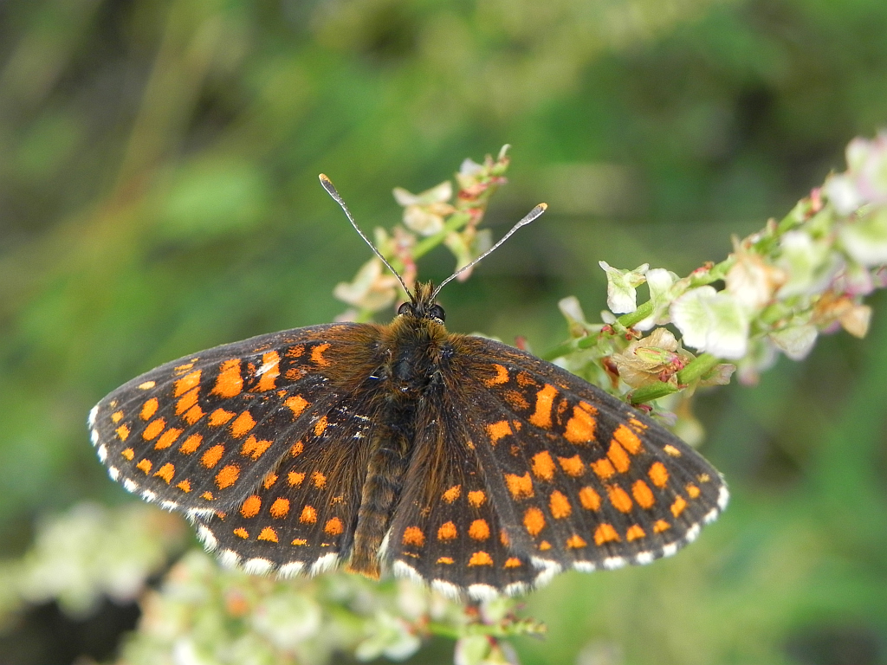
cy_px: 332
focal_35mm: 95
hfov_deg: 20.7
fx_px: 2434
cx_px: 444
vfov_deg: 15.6
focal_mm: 16.9
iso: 160
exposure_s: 1/135
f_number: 4
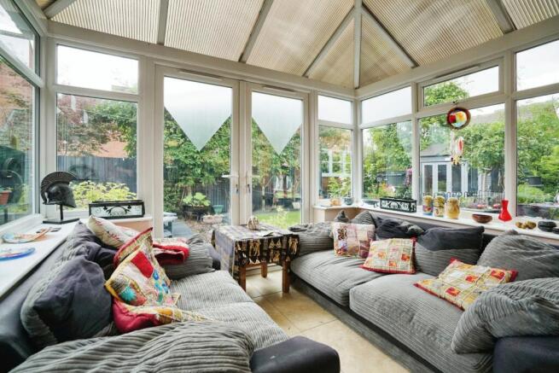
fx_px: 248
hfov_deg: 96.7
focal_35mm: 16
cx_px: 280
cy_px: 186
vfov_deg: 73.8
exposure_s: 1/500
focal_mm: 16
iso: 2000
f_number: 7.1
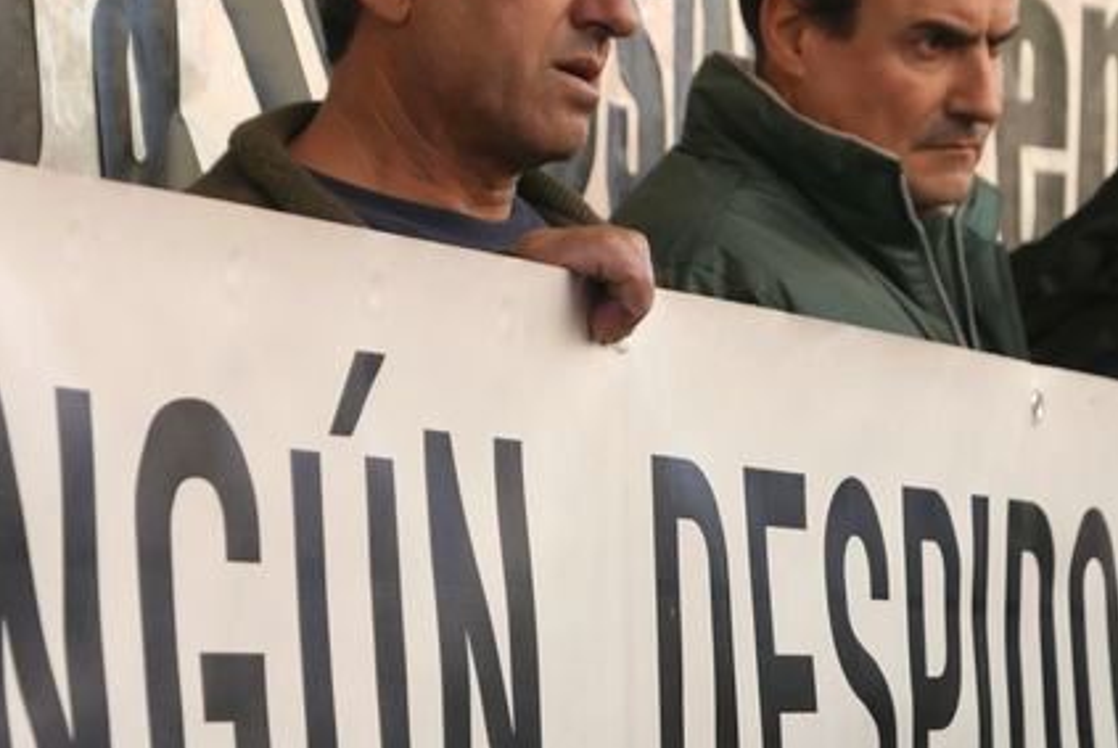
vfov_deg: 8.6
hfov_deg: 12.8
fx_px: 4974
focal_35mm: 160
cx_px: 560
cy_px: 500
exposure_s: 1/640
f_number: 2.8
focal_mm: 32.6
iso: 200
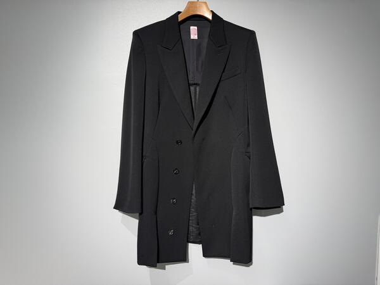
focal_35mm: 24
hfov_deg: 71.6
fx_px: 263
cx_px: 190
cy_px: 142
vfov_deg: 56.8
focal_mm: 6.76
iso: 125
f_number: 1.78
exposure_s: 1/120
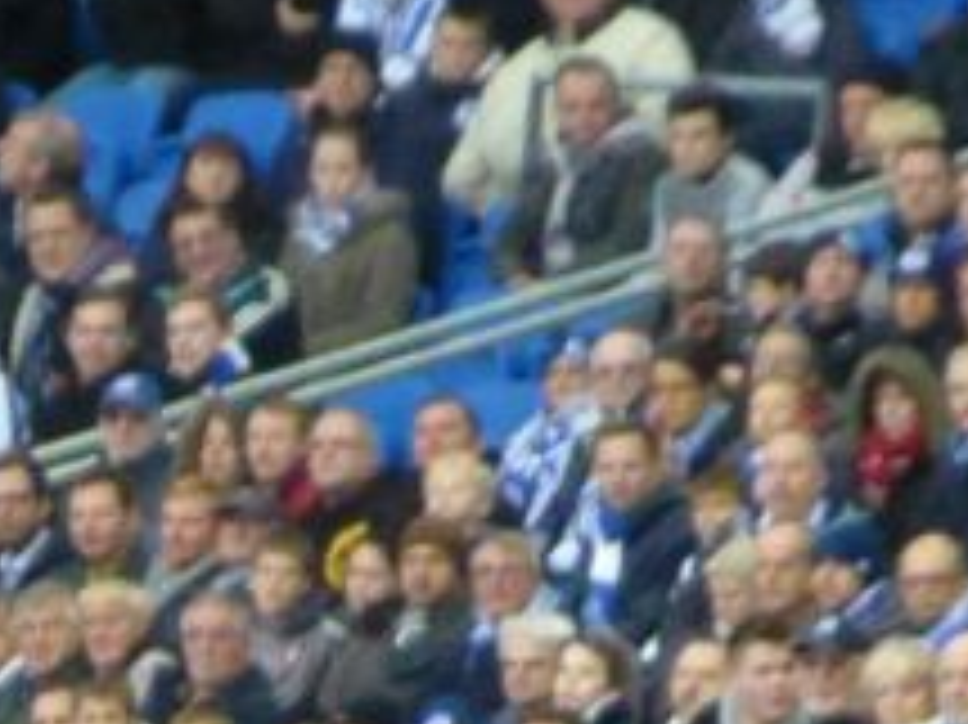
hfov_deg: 1.1
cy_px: 1210
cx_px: -774
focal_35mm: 1877
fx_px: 52459
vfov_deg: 0.8
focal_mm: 60
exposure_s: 1/60
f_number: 5.9
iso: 800
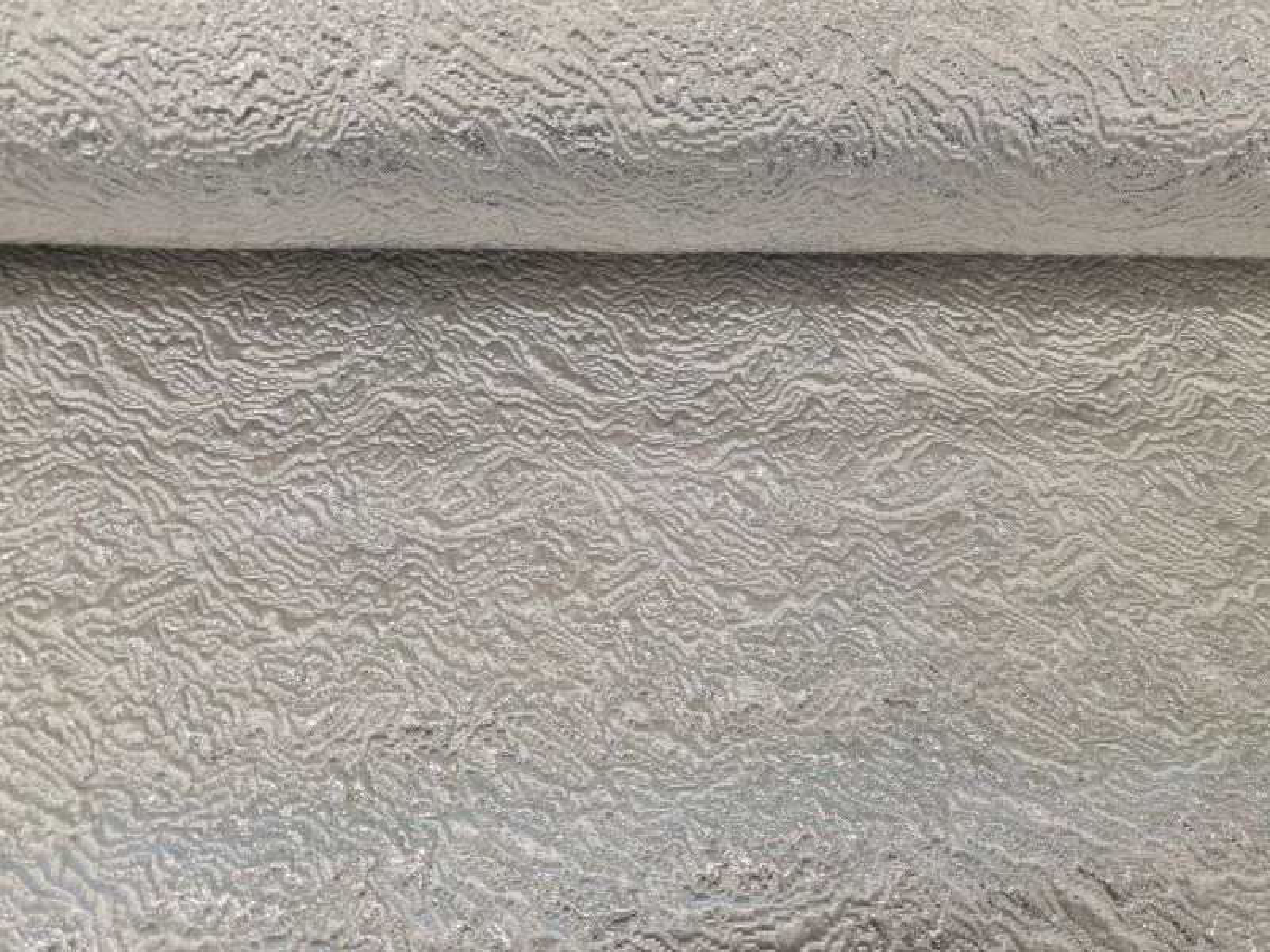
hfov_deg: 67.3
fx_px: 954
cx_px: 635
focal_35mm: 26
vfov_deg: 53.1
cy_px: 476
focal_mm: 5.4
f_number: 1.8
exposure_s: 1/100
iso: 80
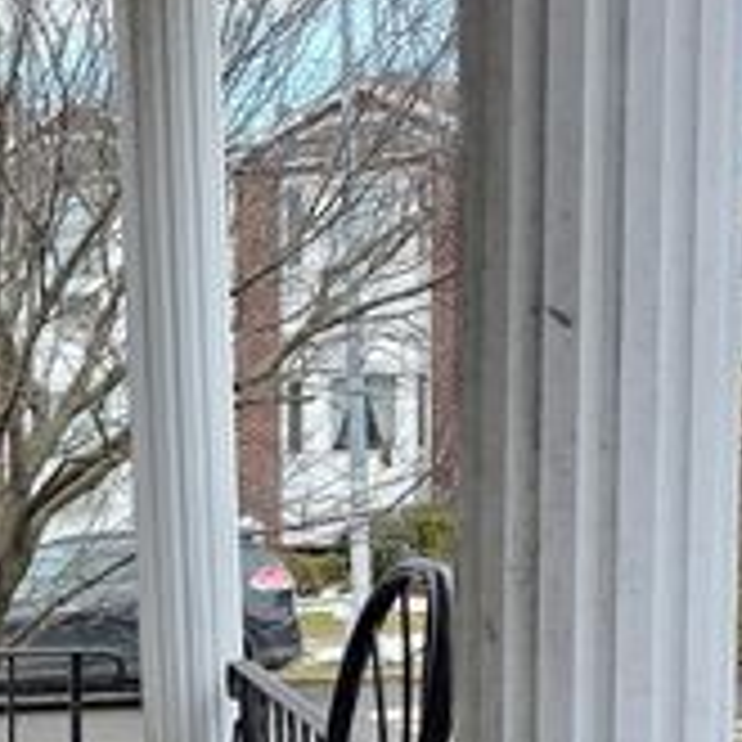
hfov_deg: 19.0
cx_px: -319
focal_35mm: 82
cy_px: 690
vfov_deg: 20.6
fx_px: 1989
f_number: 1.7
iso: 80
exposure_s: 1/1580
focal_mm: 6.3
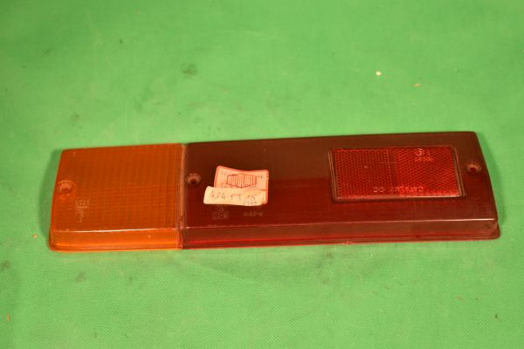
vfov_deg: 19.7
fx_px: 1004
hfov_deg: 29.2
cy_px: 174
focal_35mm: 69
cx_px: 262
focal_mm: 46
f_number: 5.3
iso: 220
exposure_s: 1/80
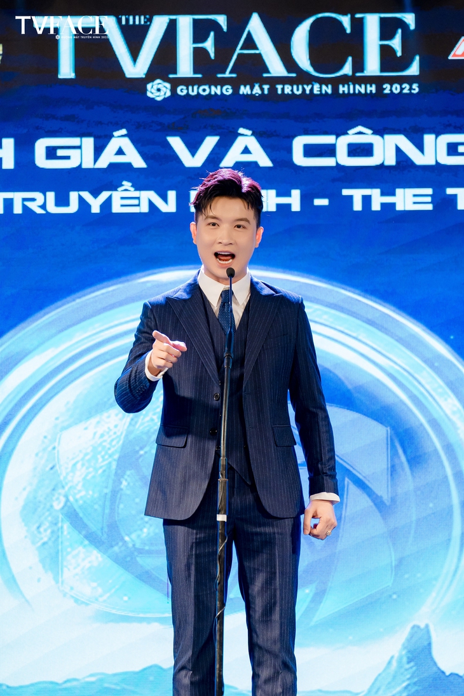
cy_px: 348
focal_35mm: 300
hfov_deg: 4.6
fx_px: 5800
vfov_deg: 6.9
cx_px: 232
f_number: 3.2
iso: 1600
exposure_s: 1/400
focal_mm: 200
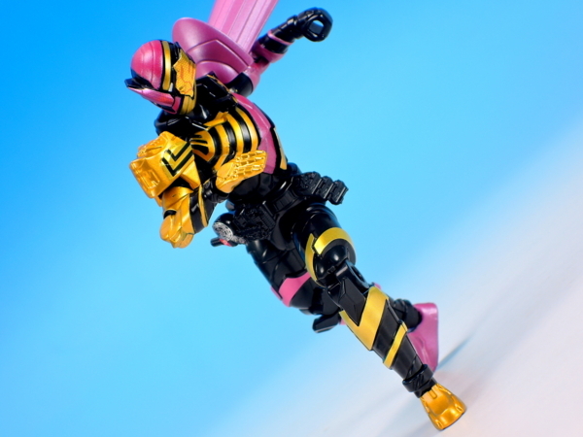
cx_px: 292
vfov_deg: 12.3
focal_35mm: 120
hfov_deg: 16.4
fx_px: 2021
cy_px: 218
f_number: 6.3
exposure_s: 1/1.6
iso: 80
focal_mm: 25.5
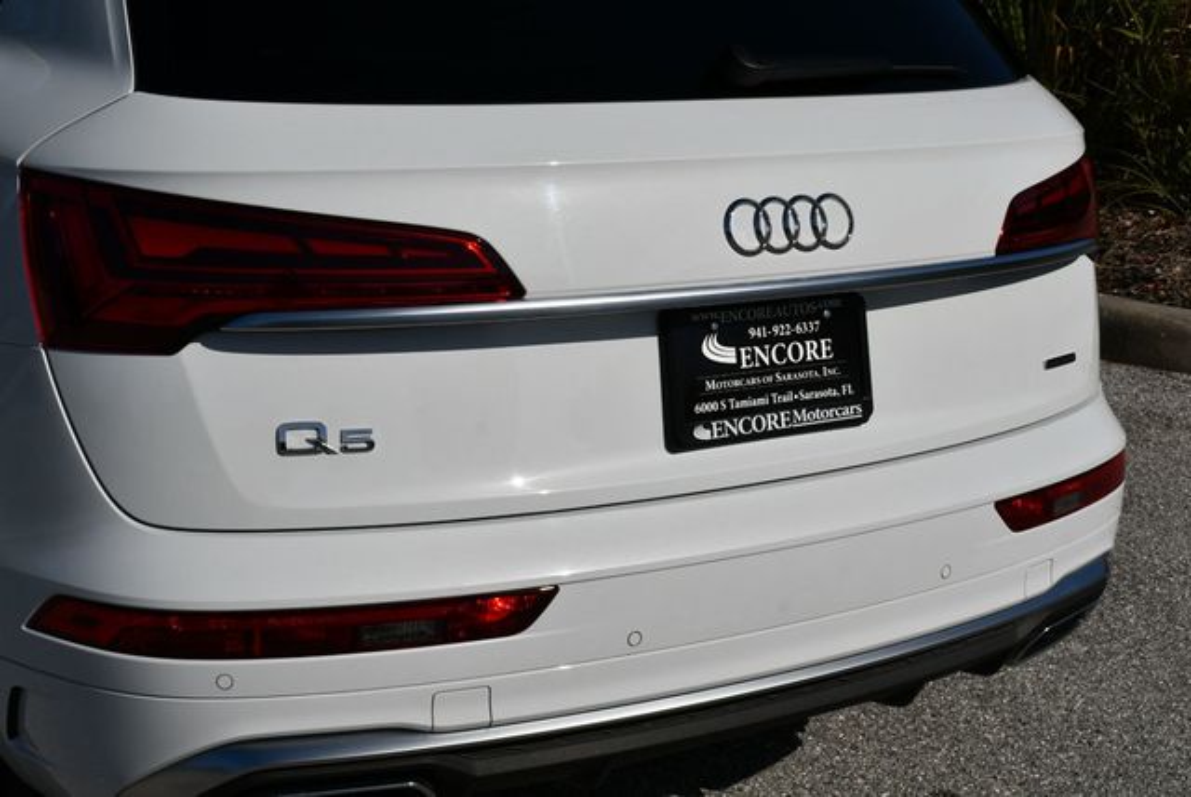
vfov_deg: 22.7
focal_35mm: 60
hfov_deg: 33.4
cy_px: 398
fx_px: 1987
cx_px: 596
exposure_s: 1/500
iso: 100
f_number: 11
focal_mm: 30
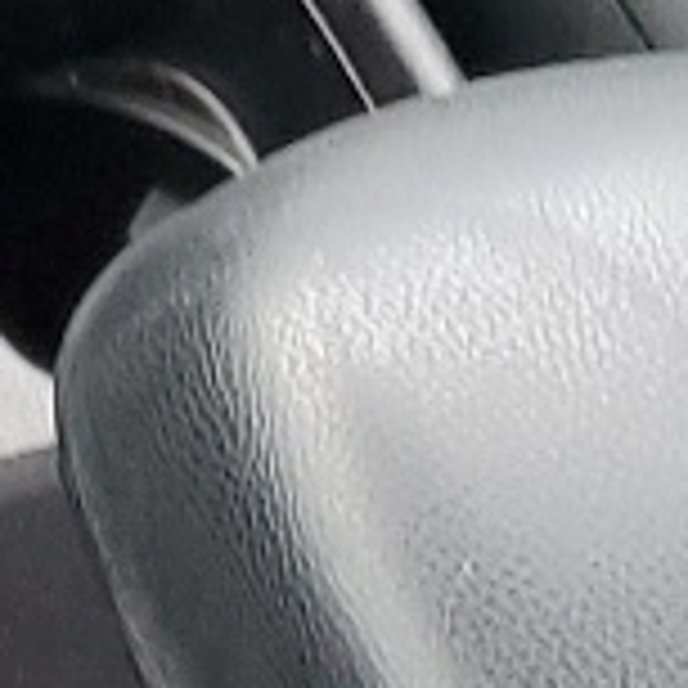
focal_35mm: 241
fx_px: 5419
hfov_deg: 6.8
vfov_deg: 6.8
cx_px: -1066
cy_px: -1070
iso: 75
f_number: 1.5
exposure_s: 1/120
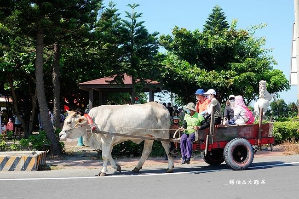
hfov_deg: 41.1
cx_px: 150
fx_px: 399
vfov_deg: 28.1
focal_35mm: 48
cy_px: 100
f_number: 5.6
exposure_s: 1/250
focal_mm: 18.24
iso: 125
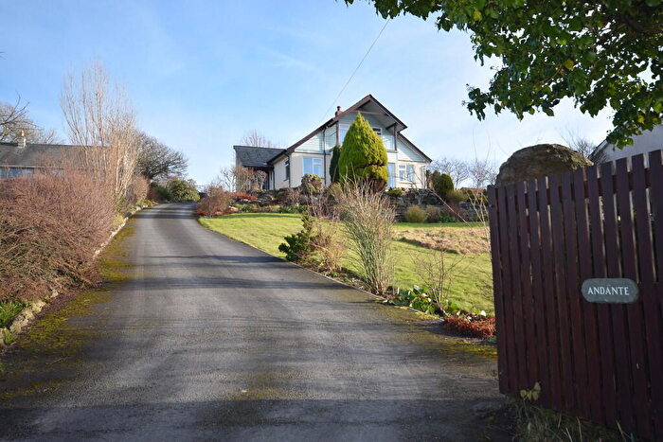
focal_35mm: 30
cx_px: 332
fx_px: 553
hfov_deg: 61.9
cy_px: 221
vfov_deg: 43.6
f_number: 6.3
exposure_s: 1/160
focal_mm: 20
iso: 100
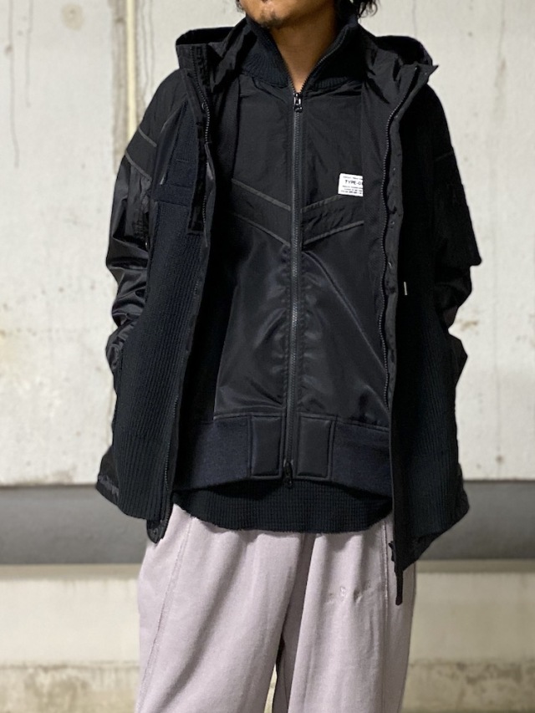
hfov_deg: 53.1
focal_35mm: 26
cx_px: 268
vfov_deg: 67.3
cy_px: 356
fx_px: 536
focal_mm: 4.25
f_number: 1.8
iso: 640
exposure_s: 1/25
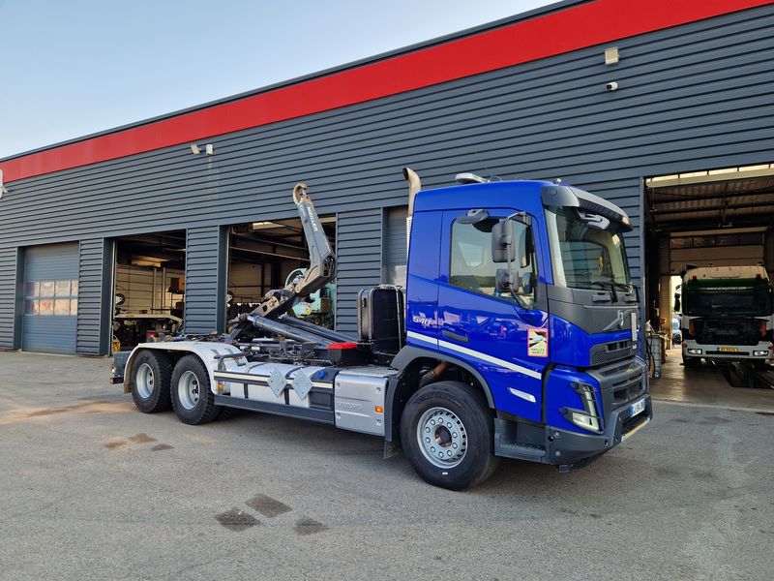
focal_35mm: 23
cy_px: 290
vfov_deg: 58.9
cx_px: 387
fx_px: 514
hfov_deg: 73.9
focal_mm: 5.4
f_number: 1.8
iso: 50
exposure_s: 1/281
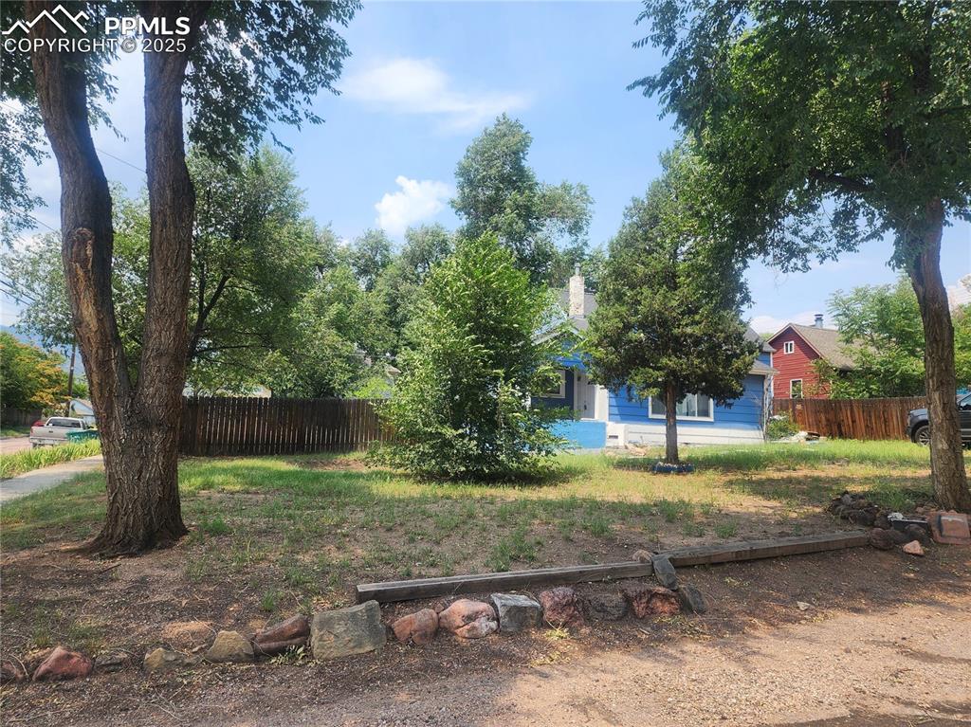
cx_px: 486
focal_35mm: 23
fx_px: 645
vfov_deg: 58.8
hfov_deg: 74.0
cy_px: 364
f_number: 1.8
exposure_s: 1/650
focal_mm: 6.4
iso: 12
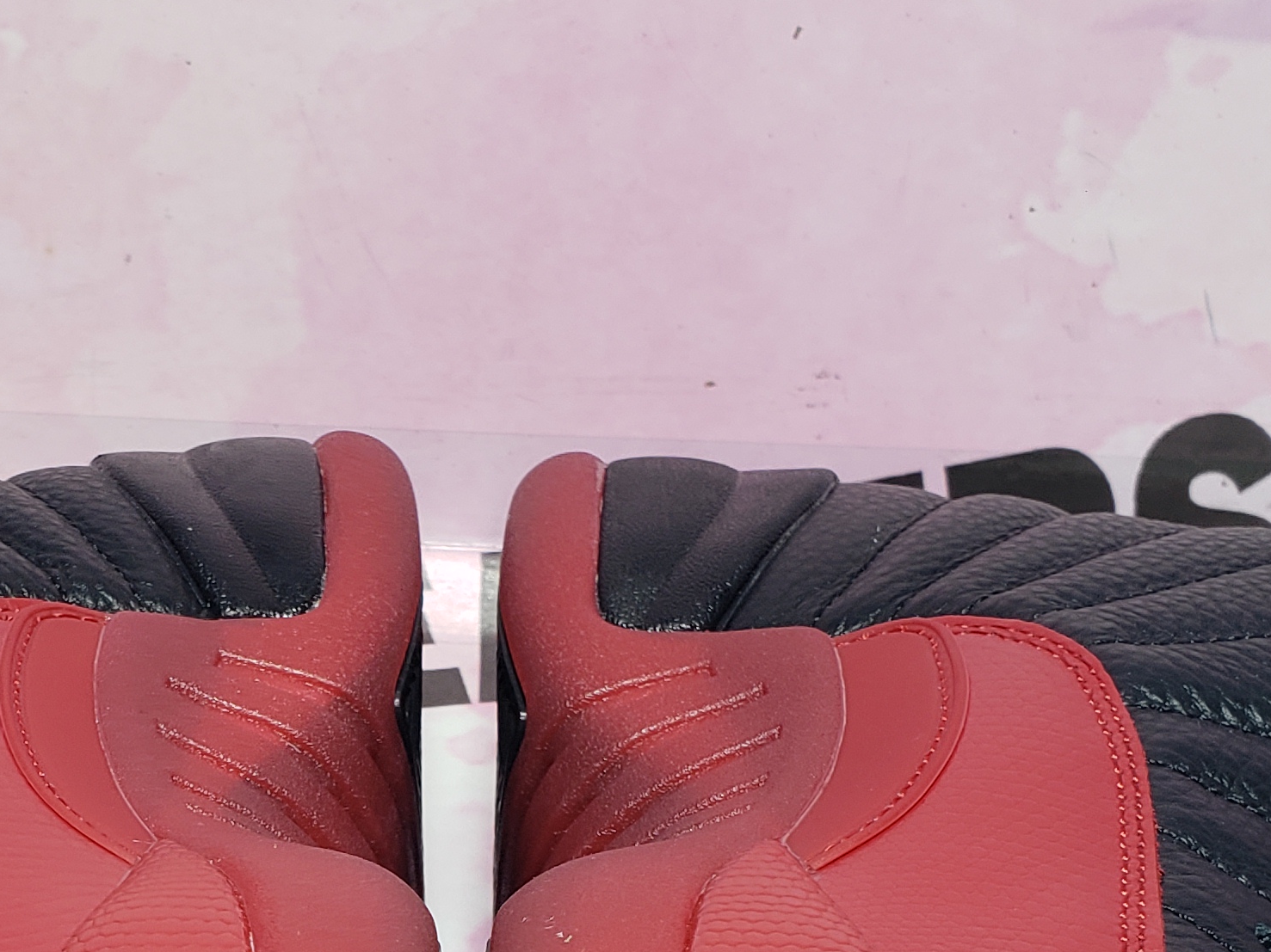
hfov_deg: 27.0
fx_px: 2606
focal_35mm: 71
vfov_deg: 19.8
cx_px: 301
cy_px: 1046
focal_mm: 4.3
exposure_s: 1/130
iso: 50
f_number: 2.4
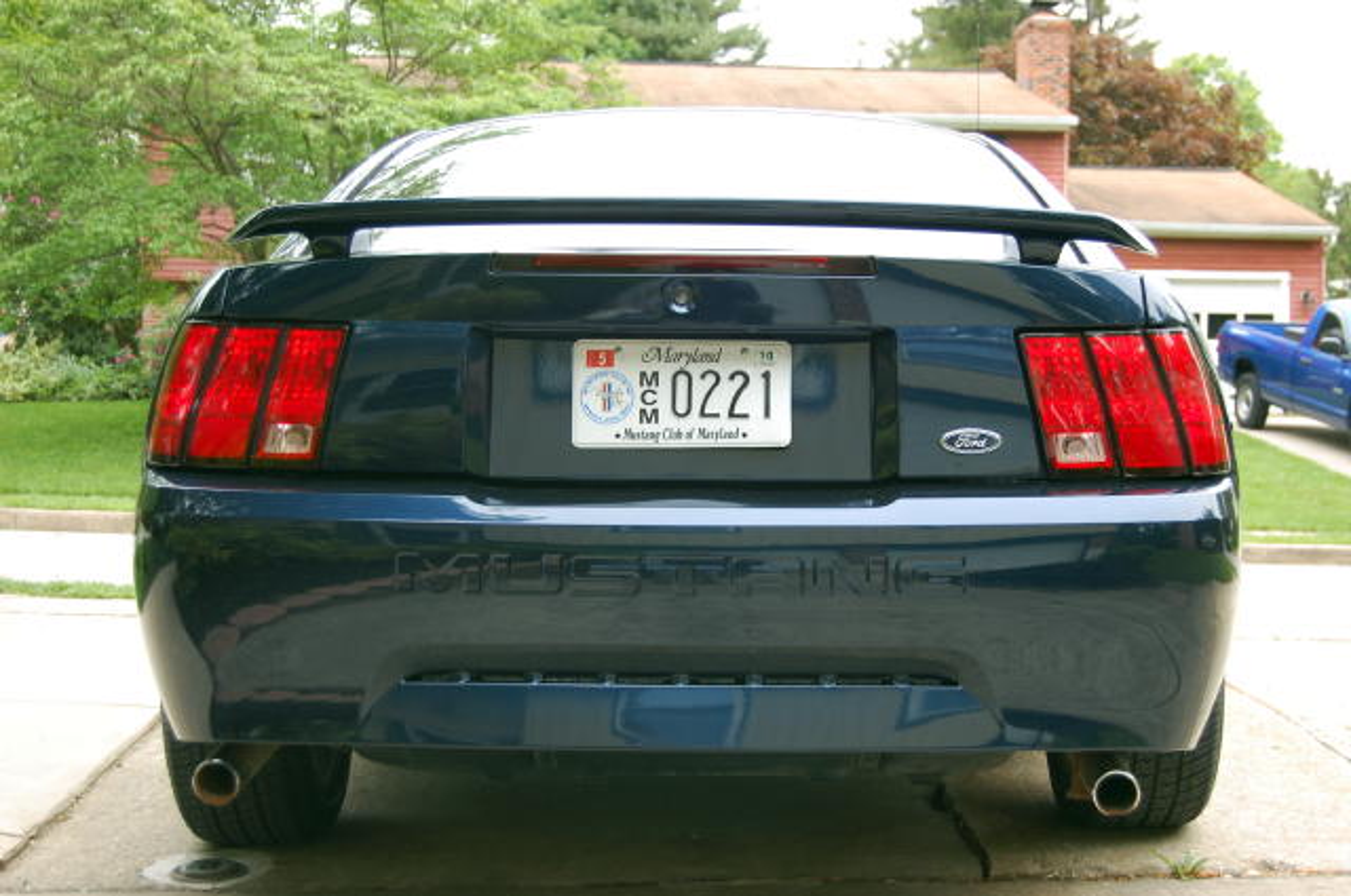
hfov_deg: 35.1
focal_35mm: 57
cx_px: 676
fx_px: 2136
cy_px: 448
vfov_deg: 23.7
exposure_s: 1/50
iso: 200
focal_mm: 38
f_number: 5
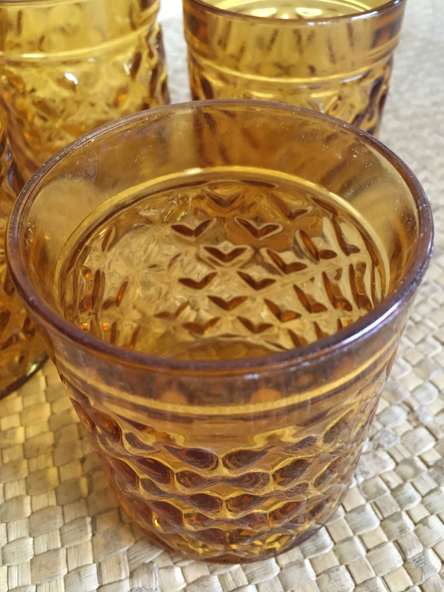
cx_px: 222
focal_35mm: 29
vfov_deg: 61.7
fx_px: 496
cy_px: 296
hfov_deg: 48.2
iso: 200
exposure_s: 1/20
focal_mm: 4.15
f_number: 2.2
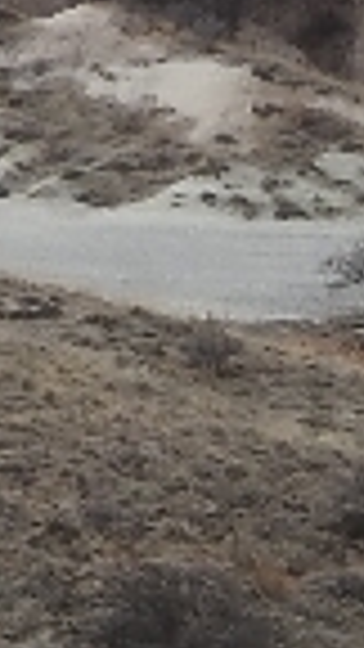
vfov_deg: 4.7
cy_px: 1233
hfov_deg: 2.6
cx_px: 1667
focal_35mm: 455
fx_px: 7807
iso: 100
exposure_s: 1/320
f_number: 4
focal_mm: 9
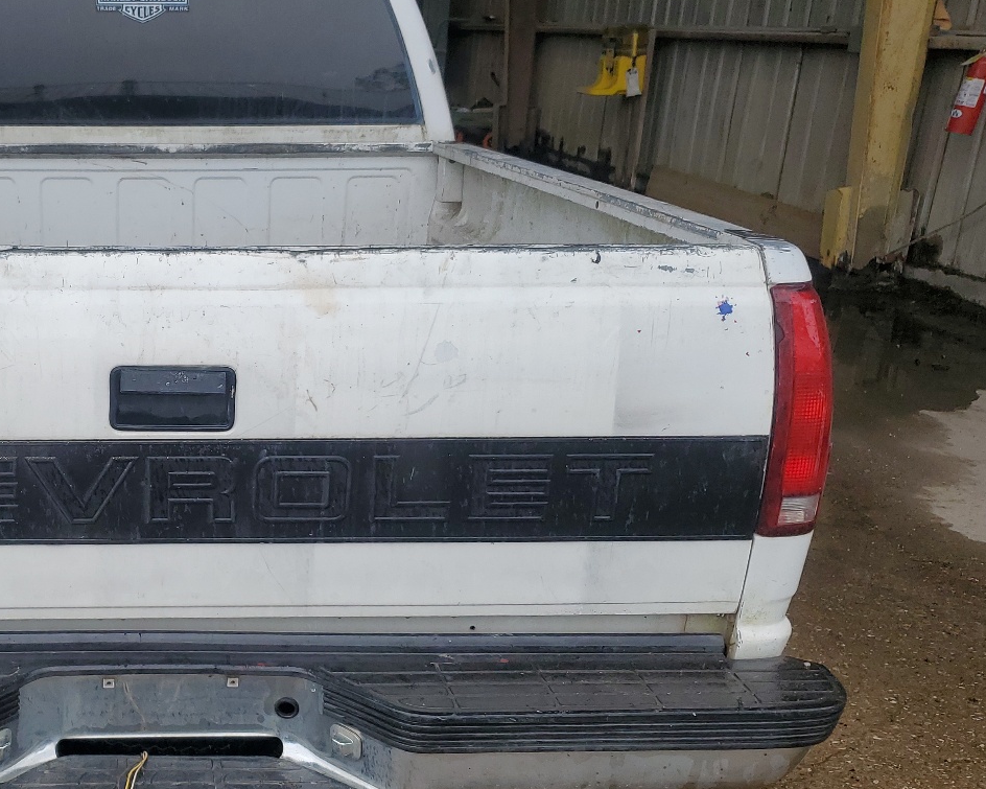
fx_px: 1255
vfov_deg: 34.8
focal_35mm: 43
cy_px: 448
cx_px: 174
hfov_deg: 40.8
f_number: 1.5
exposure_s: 1/625
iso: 50
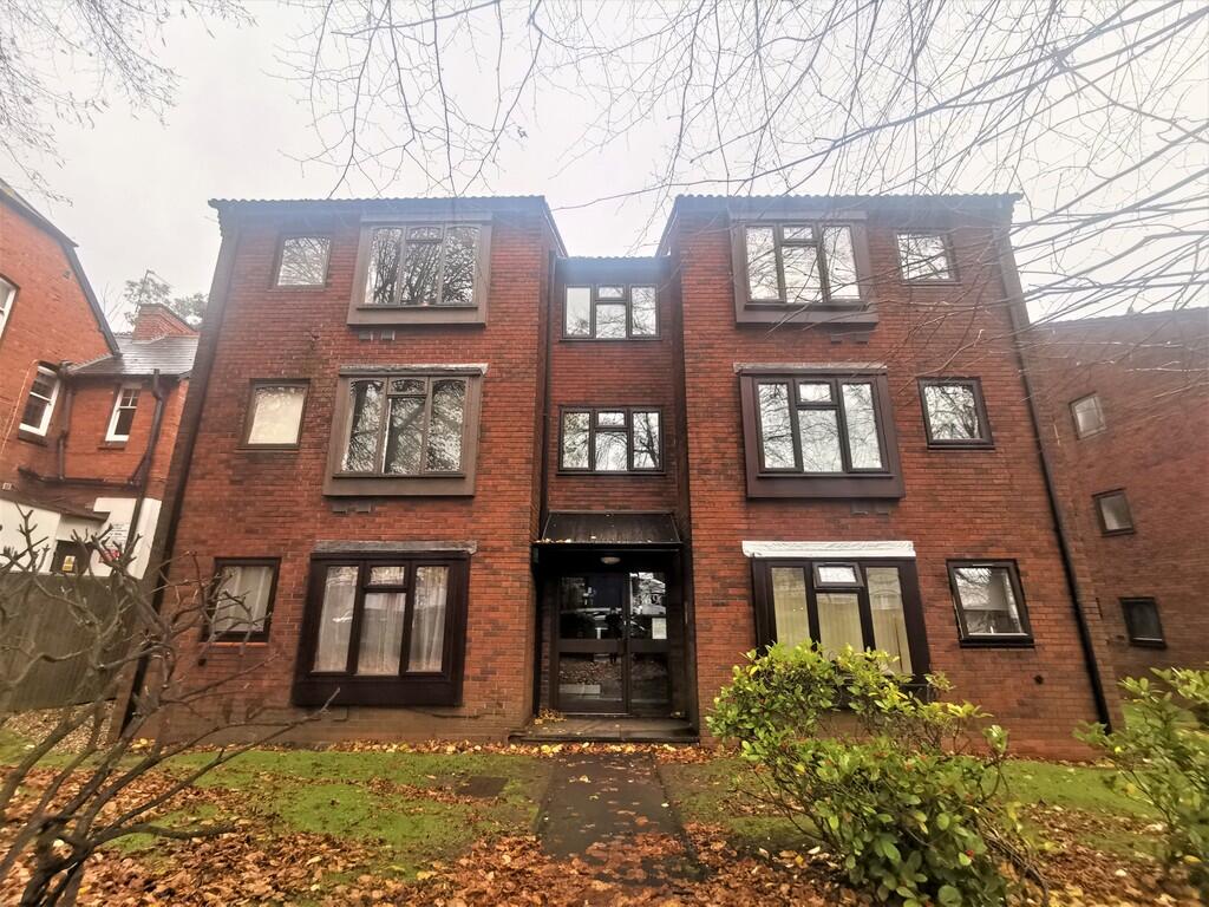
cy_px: 454
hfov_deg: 94.5
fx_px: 559
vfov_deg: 78.1
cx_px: 604
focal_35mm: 16
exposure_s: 1/182
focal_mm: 3.95
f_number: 2.2
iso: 50
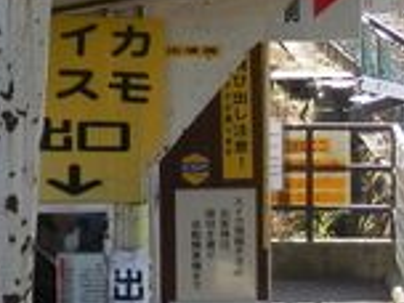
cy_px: -3
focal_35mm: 132
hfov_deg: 14.9
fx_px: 1541
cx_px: 170
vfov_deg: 11.1
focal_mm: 4.5
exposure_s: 1/200
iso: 80
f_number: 3
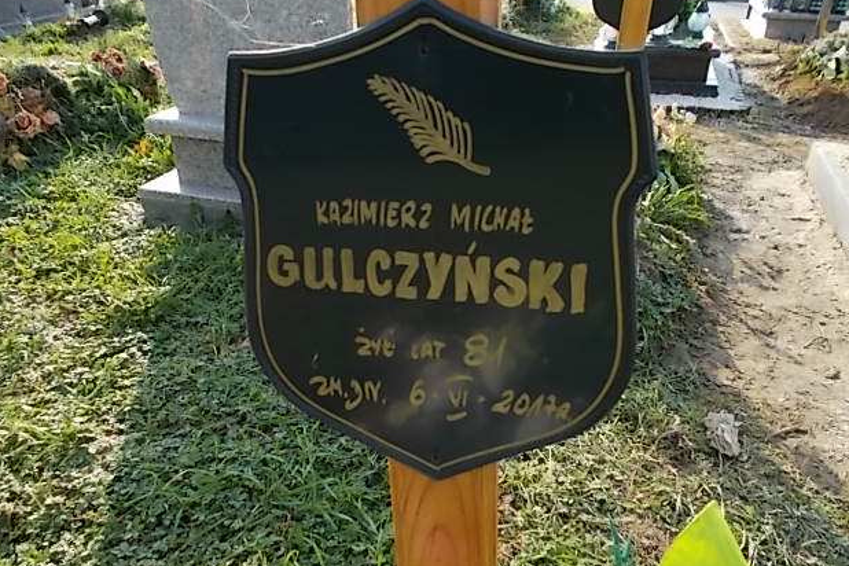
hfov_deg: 65.5
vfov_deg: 46.3
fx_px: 660
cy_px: 309
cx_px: 431
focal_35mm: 28
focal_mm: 4.6
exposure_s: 1/400
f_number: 3.2
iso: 80
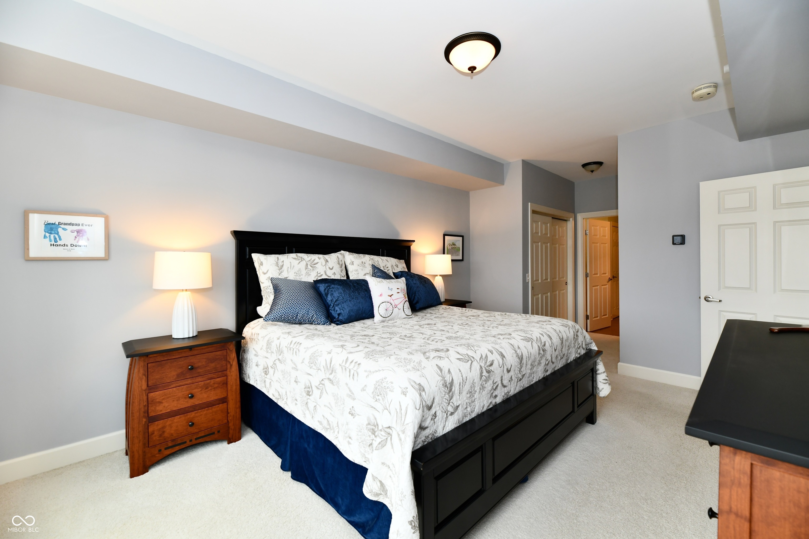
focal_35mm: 14
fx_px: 315
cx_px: 404
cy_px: 270
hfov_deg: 104.3
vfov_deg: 81.2
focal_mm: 14
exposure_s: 1/60
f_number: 6.3
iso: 640
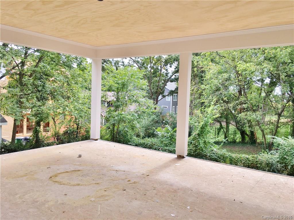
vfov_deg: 48.2
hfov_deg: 61.7
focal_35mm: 29
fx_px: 246
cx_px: 147
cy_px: 110
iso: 25
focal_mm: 4.15
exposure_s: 1/382
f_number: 2.2
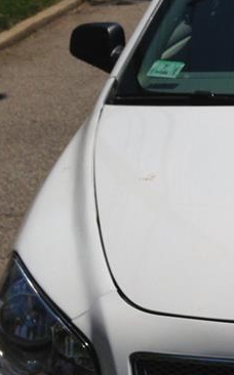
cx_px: 356
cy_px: 195
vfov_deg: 21.2
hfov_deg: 12.6
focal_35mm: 98
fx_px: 1002
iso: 50
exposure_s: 1/5435
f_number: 2.4
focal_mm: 4.13
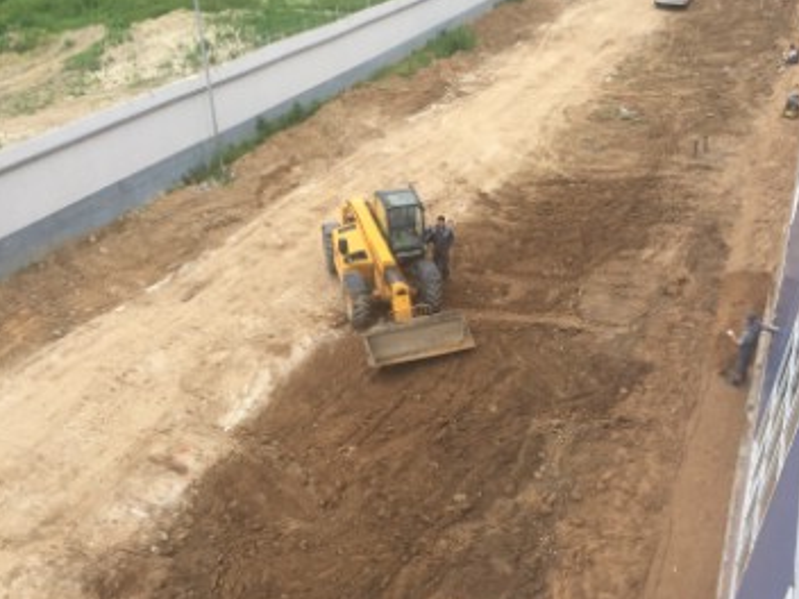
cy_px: 313
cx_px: 445
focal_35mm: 33
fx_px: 762
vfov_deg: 42.9
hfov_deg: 55.2
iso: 32
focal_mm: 4.15
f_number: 2.2
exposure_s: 1/618
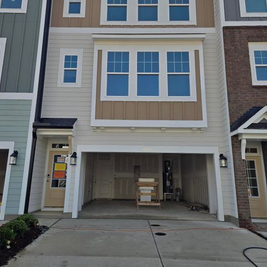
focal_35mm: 28
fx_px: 244
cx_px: 130
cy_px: 121
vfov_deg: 57.2
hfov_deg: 57.3
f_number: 1.8
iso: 25
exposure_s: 1/2851
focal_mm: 5.4
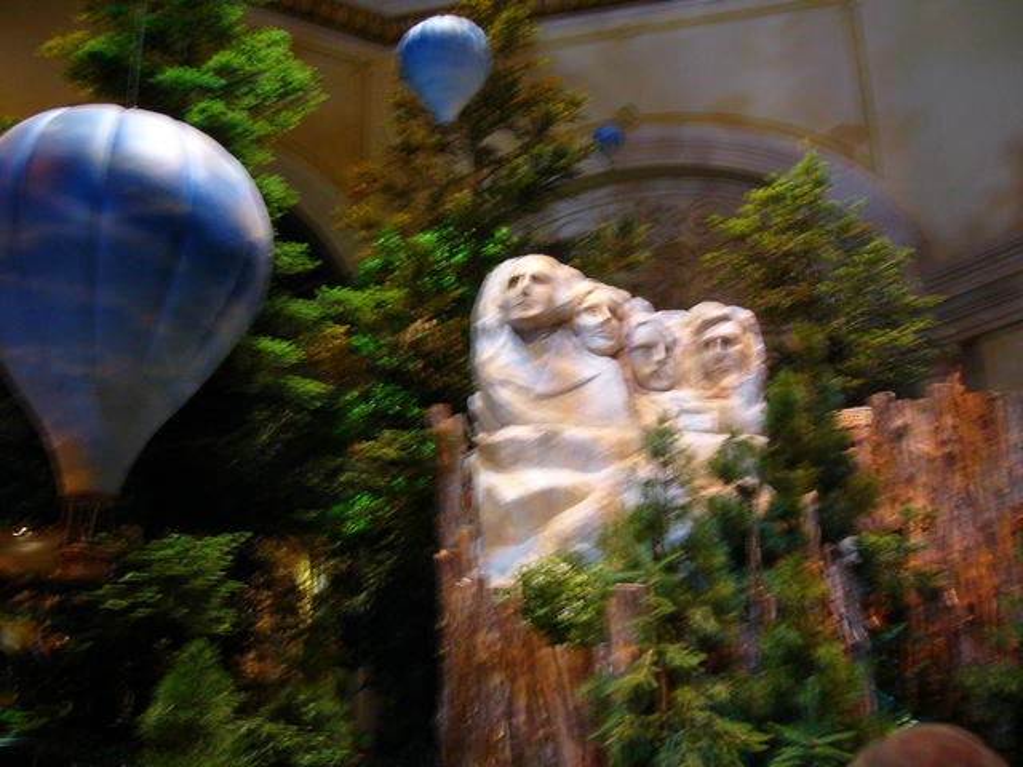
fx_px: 1034
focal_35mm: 35
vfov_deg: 40.7
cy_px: 384
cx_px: 512
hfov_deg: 52.6
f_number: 2.8
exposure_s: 1/8
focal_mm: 5.8
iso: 200
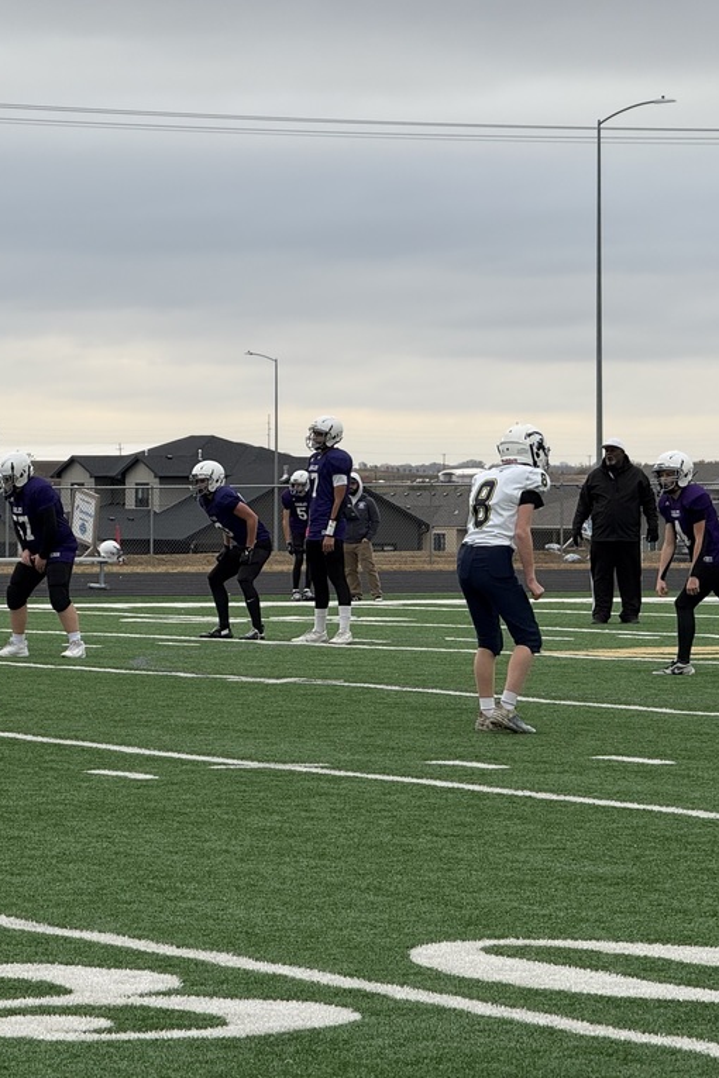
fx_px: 5003
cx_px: 276
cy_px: 540
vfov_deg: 12.3
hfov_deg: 8.2
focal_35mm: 167
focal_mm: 15.66
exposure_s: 1/207
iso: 50
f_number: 2.8
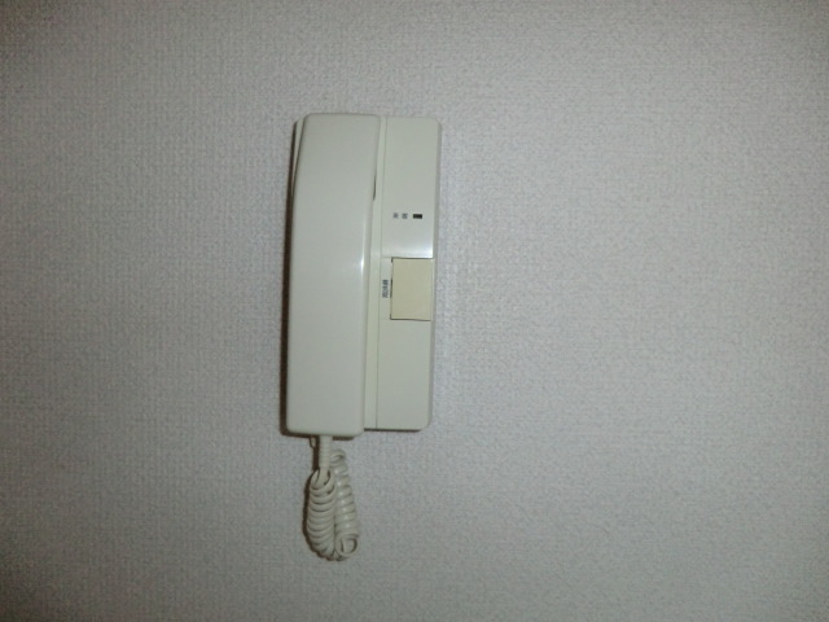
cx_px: 414
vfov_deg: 56.8
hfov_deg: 71.6
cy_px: 311
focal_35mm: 24
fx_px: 575
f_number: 3.2
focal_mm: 4.3
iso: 200
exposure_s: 1/50
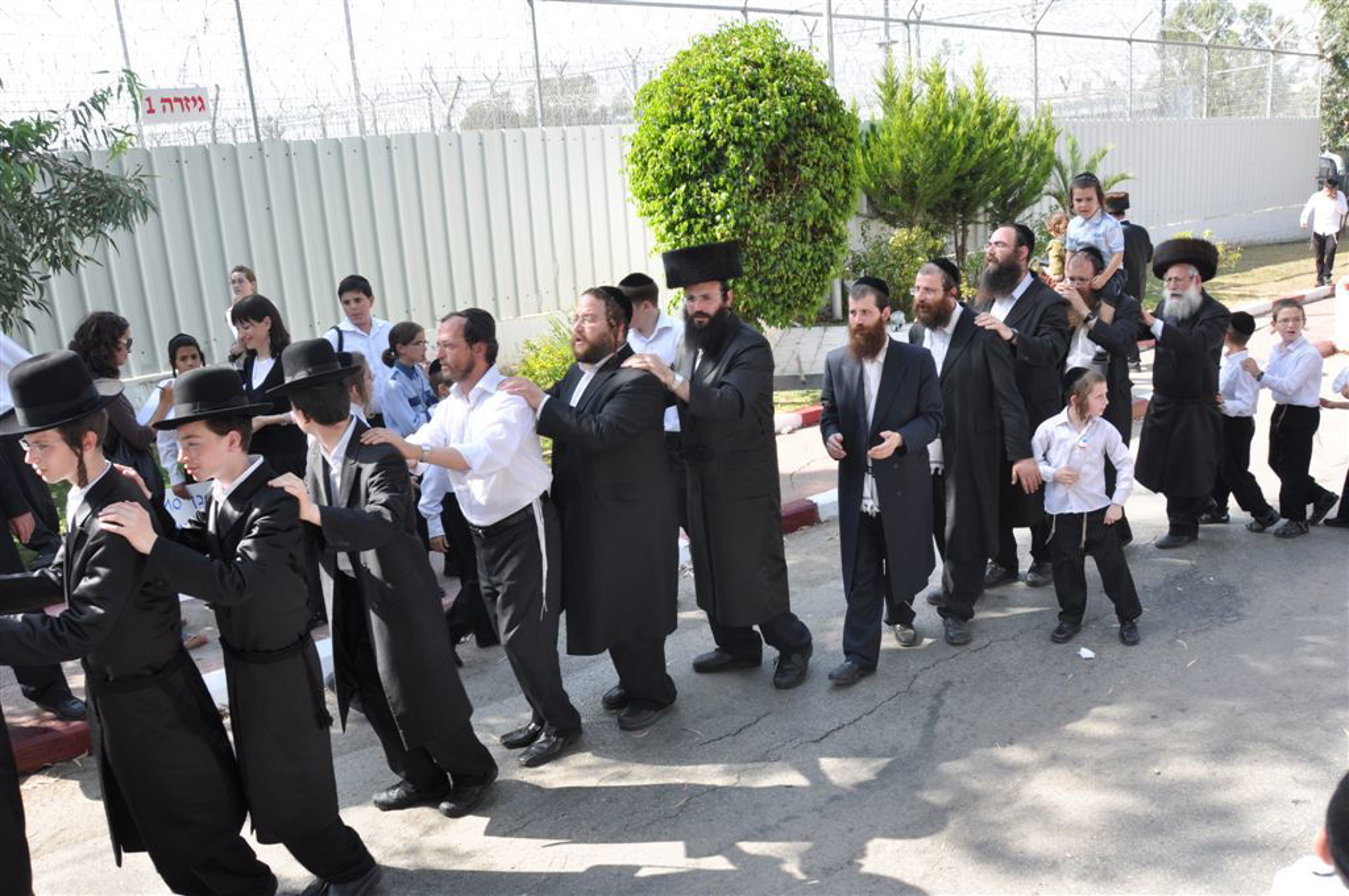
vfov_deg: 47.8
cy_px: 448
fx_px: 1010
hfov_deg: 67.4
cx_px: 674
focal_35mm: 27
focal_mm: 18
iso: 200
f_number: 6.3
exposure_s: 1/160
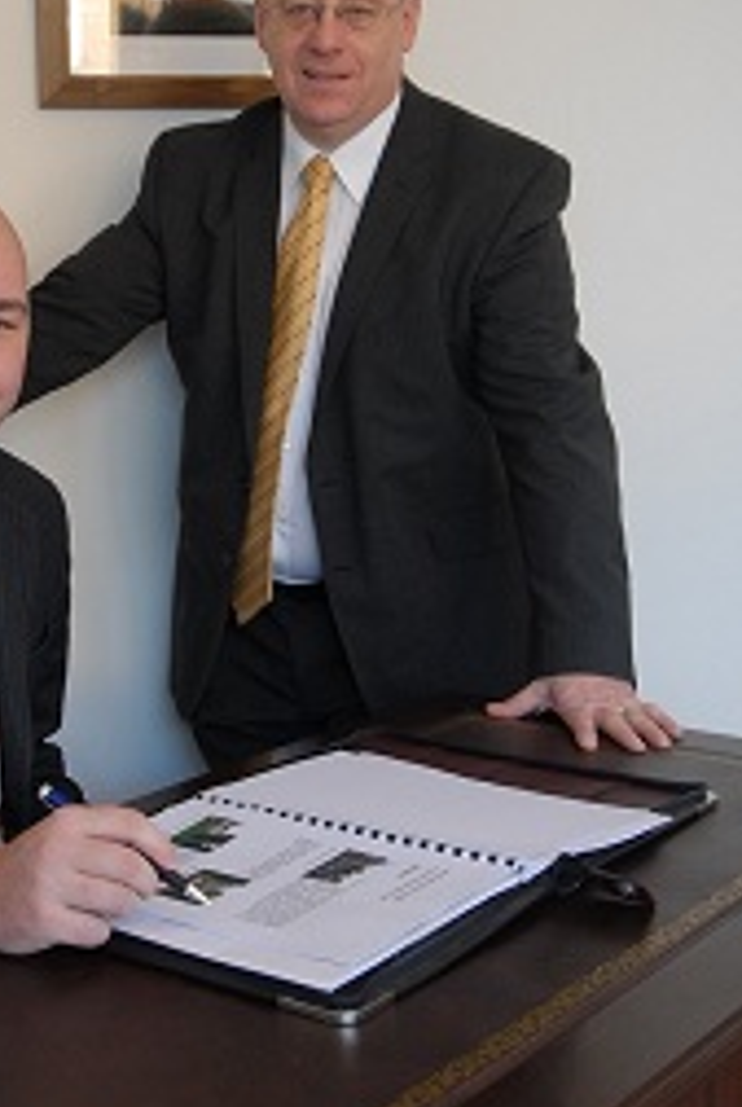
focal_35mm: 58
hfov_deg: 23.1
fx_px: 1786
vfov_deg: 34.3
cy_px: 430
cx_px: 151
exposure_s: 1/30
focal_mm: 24
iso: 400
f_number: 5.6
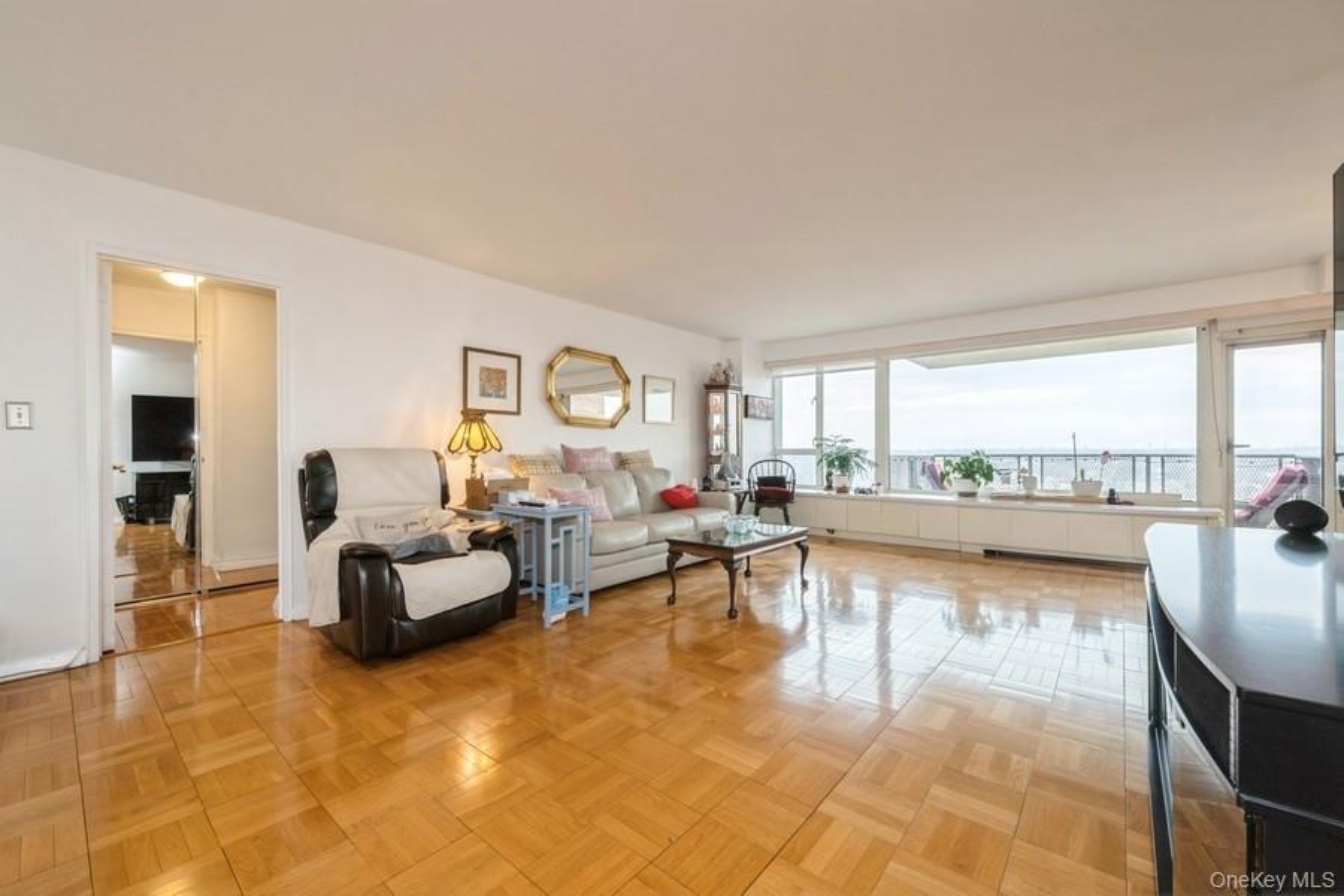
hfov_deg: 104.3
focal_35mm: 14
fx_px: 523
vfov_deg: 81.2
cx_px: 672
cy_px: 448
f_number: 11
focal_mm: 14
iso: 400
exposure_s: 1/25
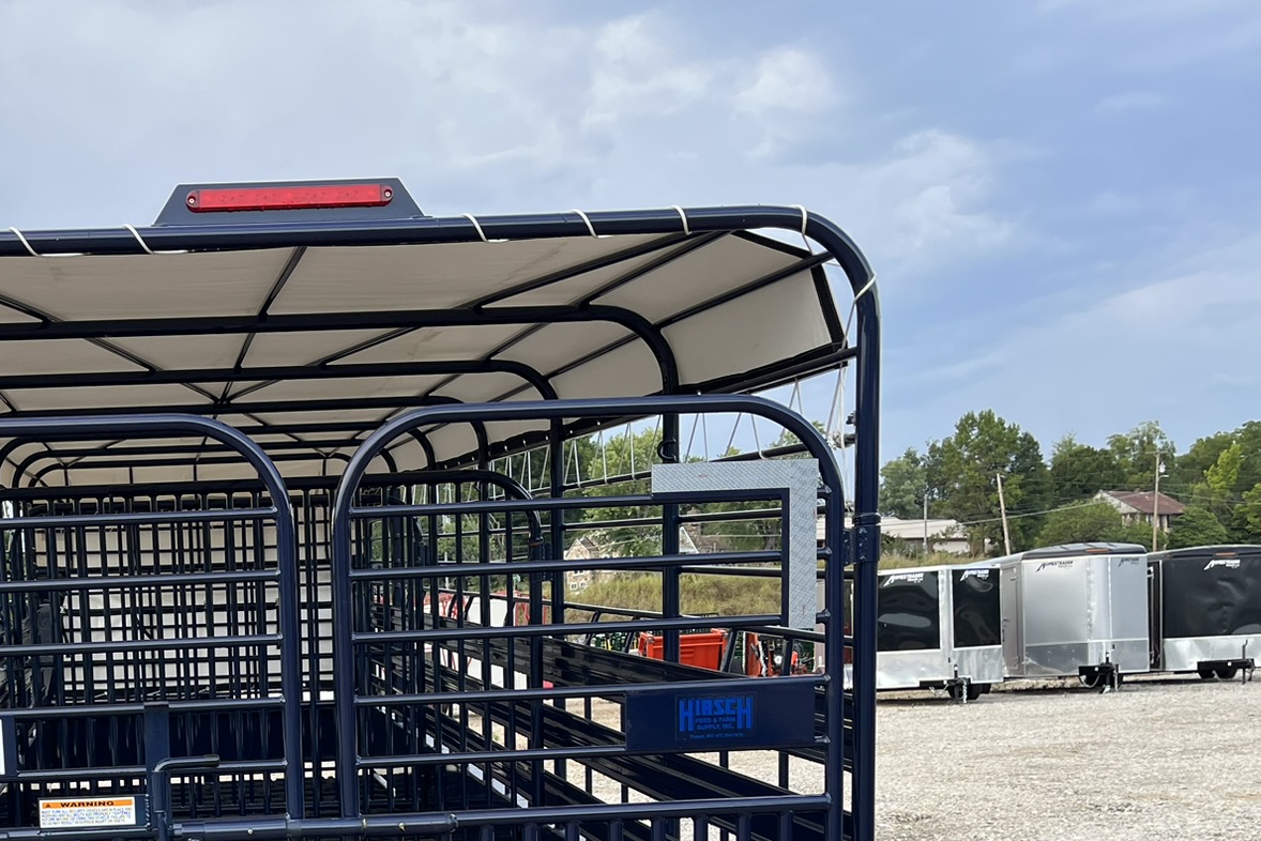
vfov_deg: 27.6
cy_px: 766
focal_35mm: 47
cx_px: 248
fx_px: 1647
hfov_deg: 40.2
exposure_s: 1/329
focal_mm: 5.1
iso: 50
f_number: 1.6
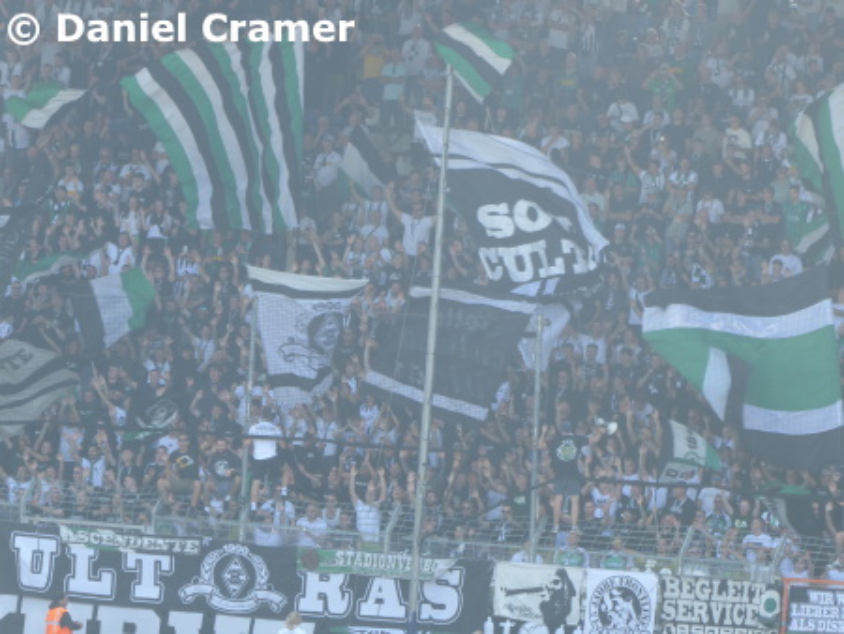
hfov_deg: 5.0
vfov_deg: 3.7
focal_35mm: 400
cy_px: 317
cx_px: 422
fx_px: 9758
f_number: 6
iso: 125
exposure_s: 1/100
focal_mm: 71.7
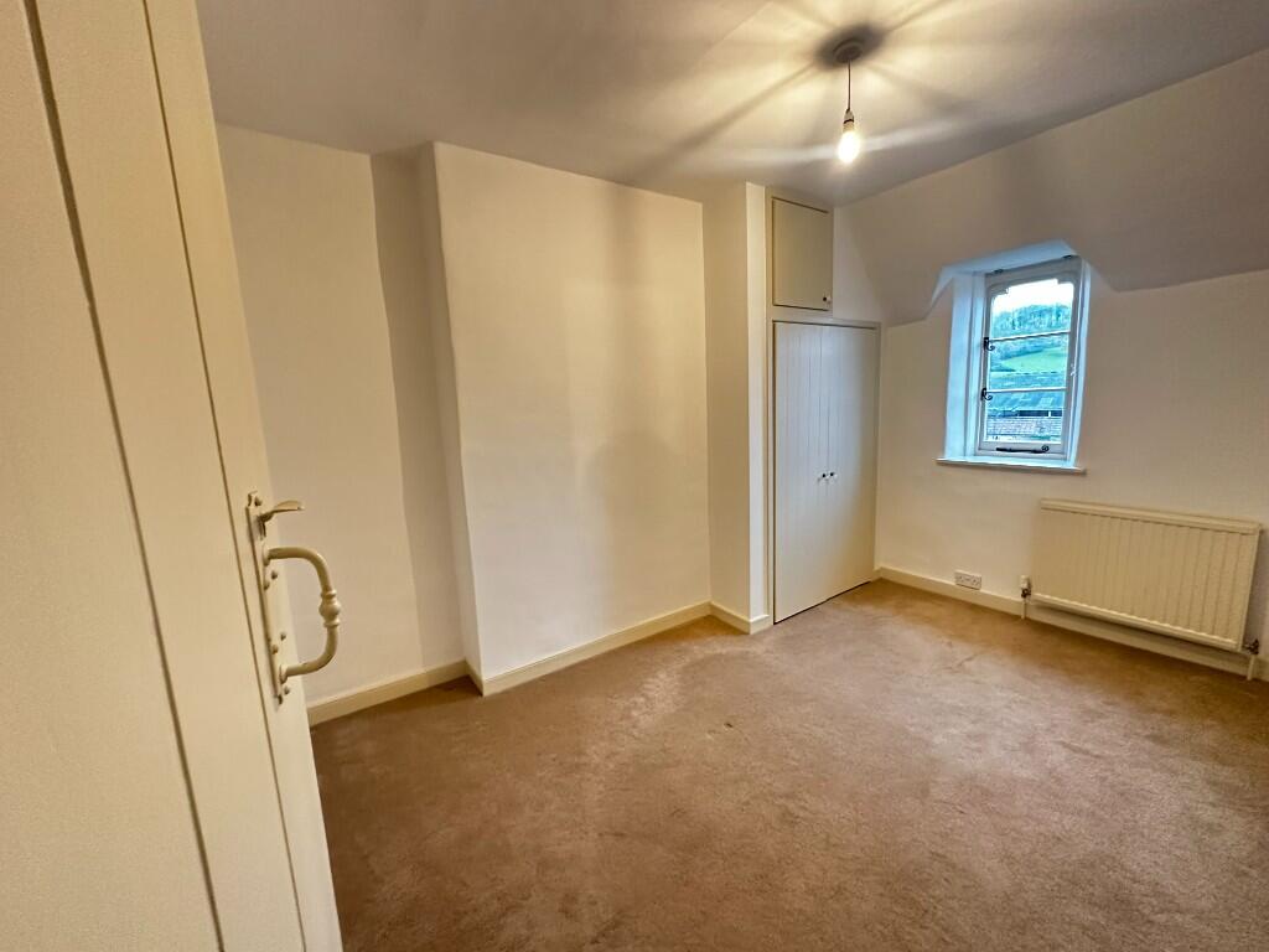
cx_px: 634
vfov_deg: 85.7
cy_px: 476
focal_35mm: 14
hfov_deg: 102.1
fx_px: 513
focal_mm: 2.22
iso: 640
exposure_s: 1/50
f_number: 2.2
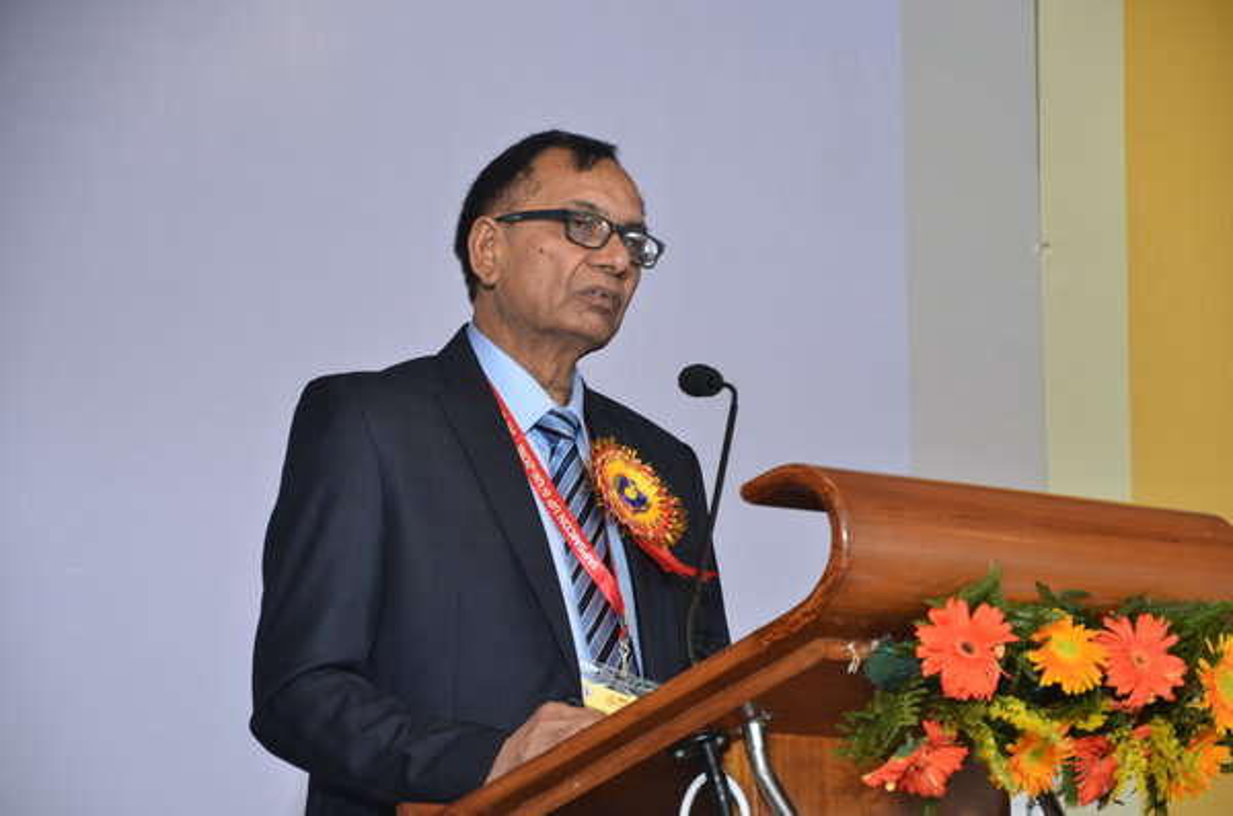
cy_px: 408
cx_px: 616
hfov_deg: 13.1
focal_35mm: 158
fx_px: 5382
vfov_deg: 8.7
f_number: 6.3
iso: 200
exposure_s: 1/125
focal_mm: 105
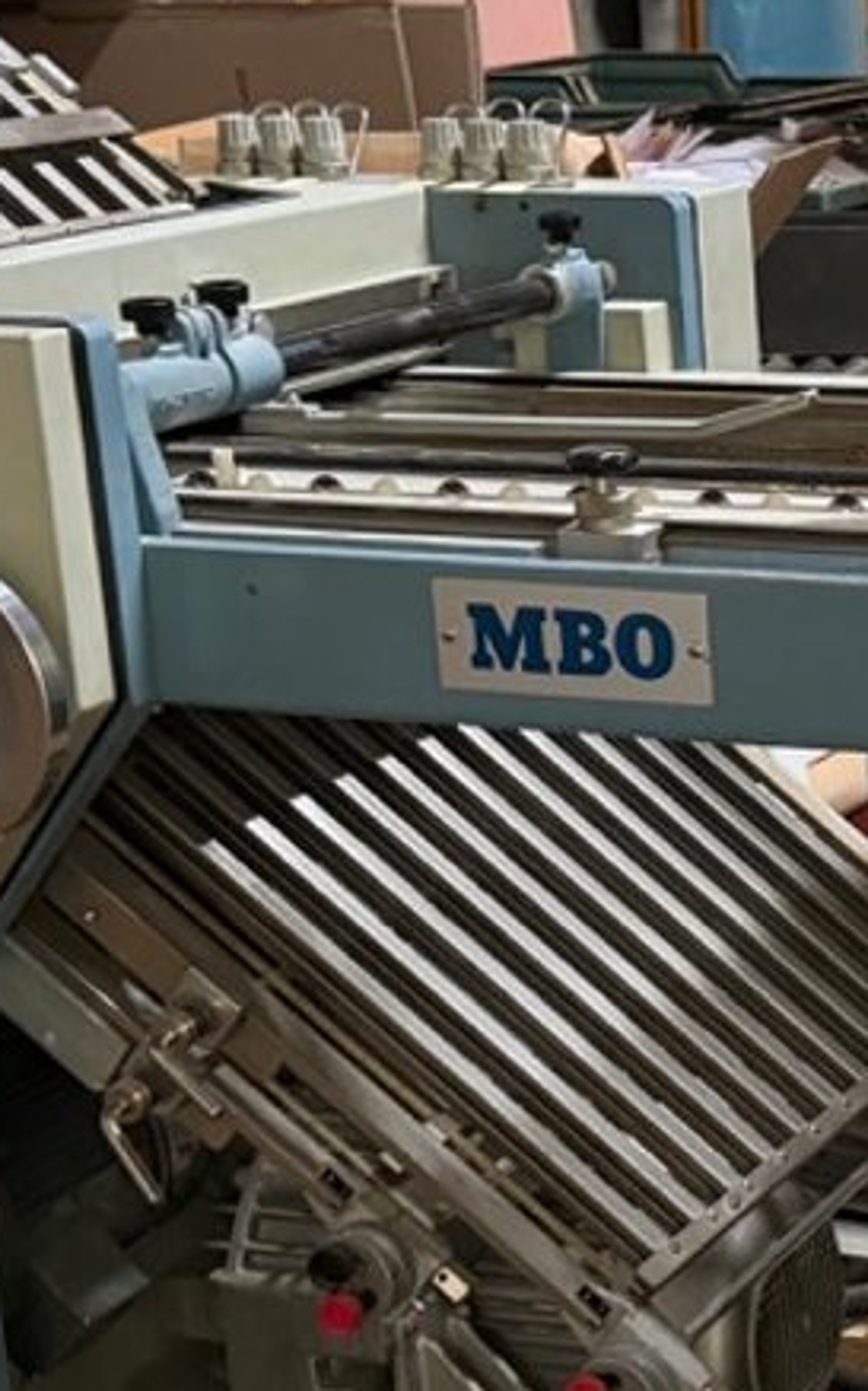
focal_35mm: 88
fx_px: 3332
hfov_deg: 14.2
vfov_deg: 23.5
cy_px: 925
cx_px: 1140
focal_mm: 6.76
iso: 800
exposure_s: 1/30
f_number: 1.78
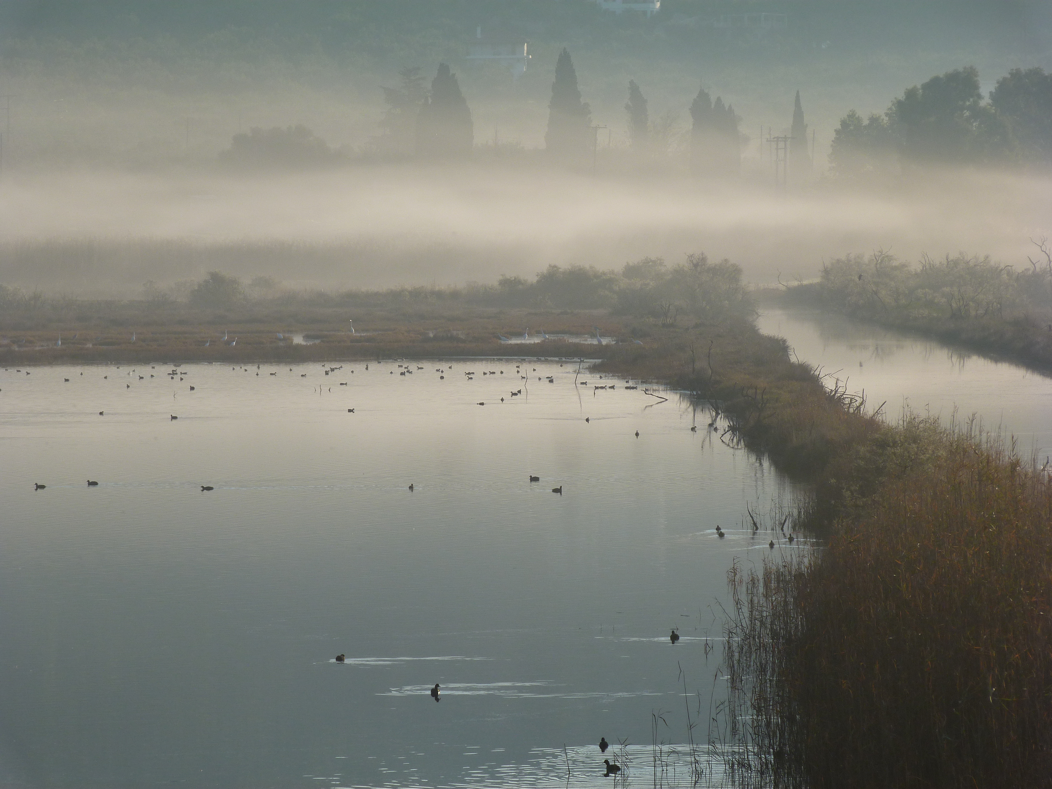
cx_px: 526
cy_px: 394
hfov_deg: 6.4
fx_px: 9451
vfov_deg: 4.8
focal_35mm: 311
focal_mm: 55.9
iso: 80
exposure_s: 1/500
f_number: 5.6
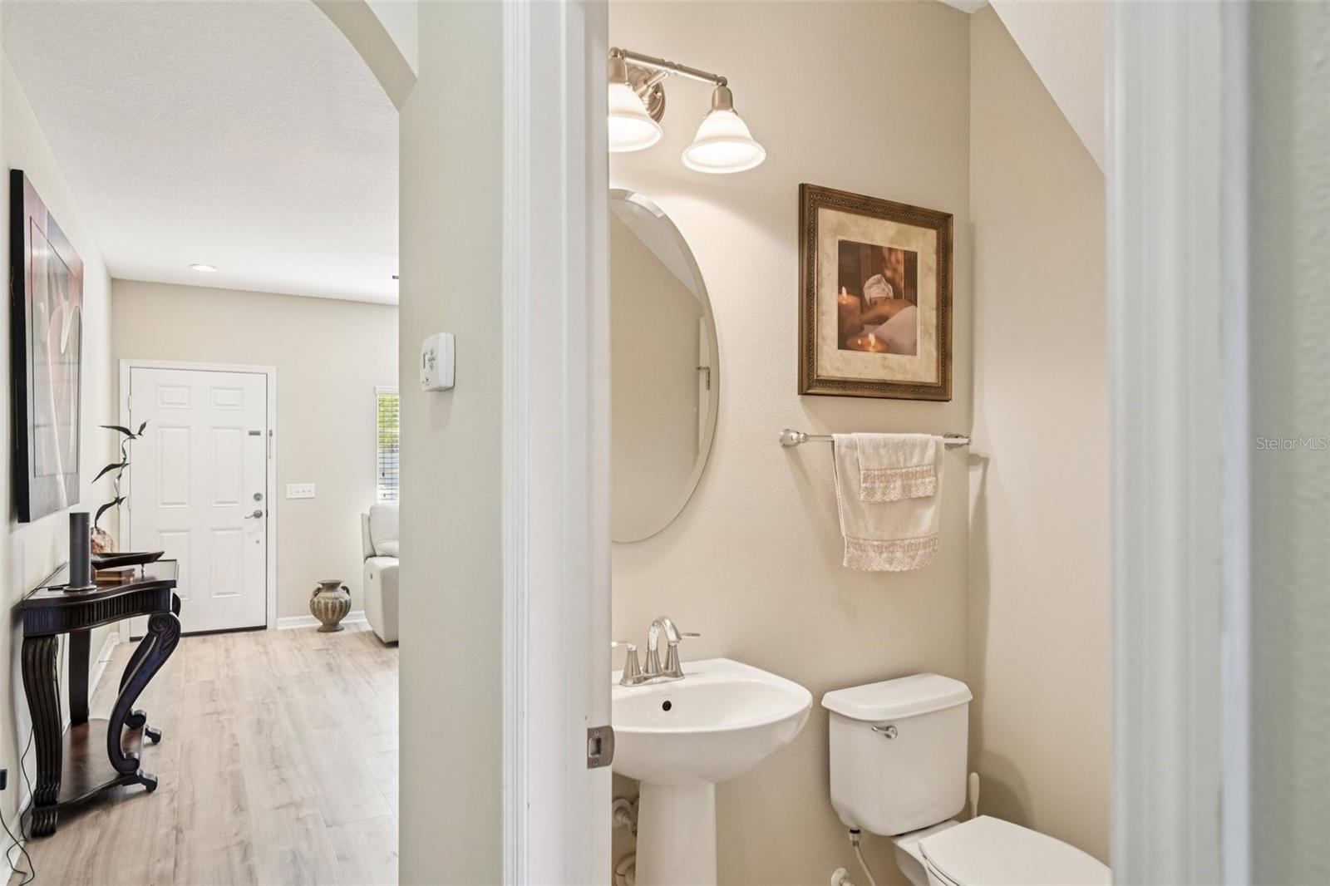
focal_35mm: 22
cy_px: 443
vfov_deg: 58.3
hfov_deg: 79.9
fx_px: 794
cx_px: 665
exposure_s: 1/13
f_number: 8
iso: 400
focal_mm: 21.5
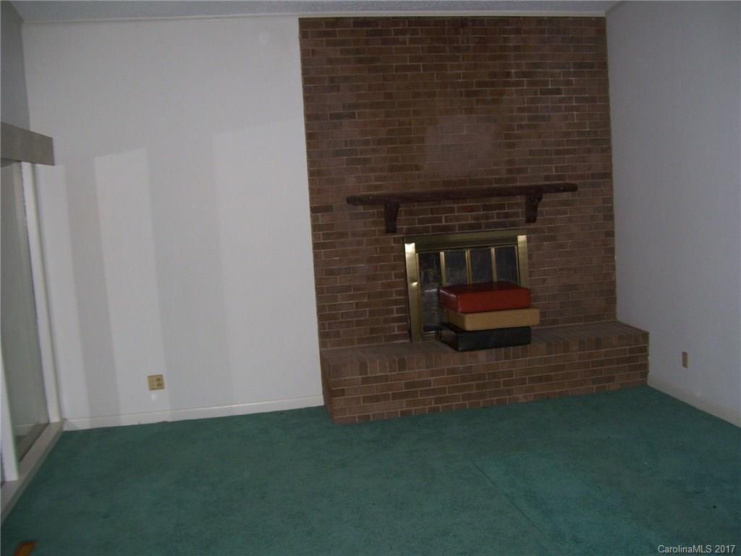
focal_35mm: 36
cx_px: 370
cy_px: 278
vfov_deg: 39.7
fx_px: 771
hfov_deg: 51.4
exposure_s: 1/60
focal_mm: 6
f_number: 2.7
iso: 200
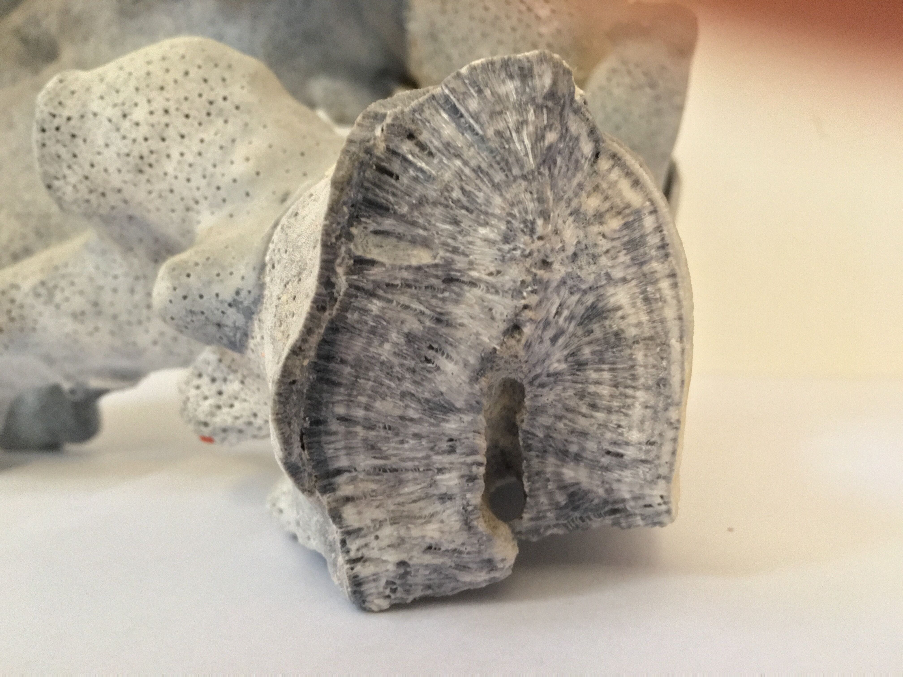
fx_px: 756
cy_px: 338
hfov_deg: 61.7
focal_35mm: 29
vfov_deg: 48.2
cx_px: 452
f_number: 2.2
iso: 250
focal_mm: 4.15
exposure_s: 1/17
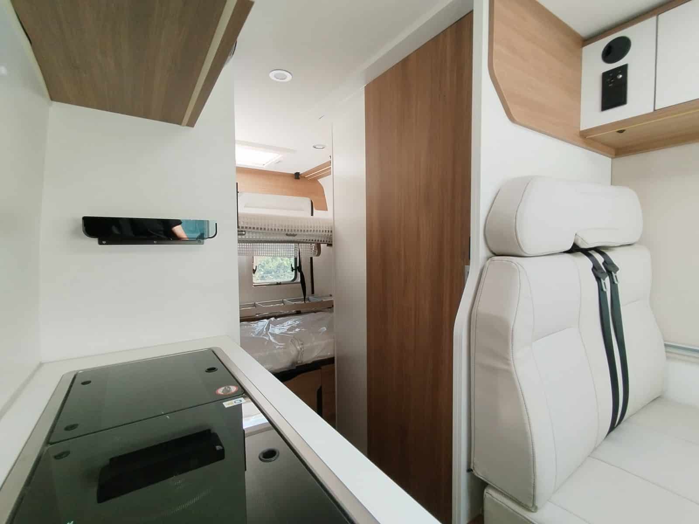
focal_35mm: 16
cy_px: 262
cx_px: 350
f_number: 2.2
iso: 80
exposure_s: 1/100
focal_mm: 1.65
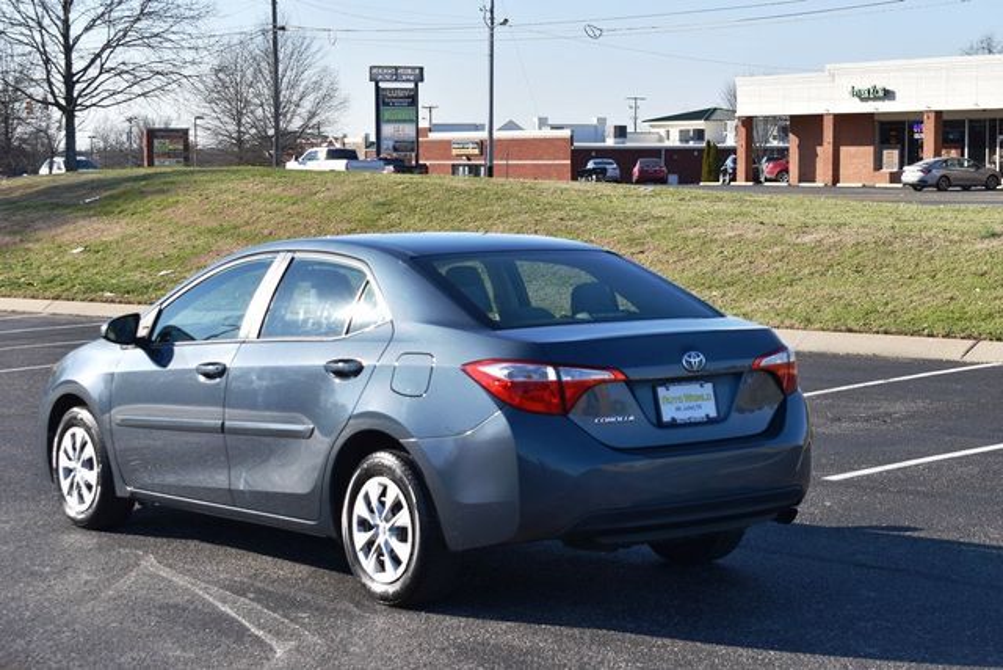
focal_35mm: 72
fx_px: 2006
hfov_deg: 28.1
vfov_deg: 18.9
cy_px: 335
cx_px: 502
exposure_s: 1/250
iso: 100
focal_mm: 48
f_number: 8
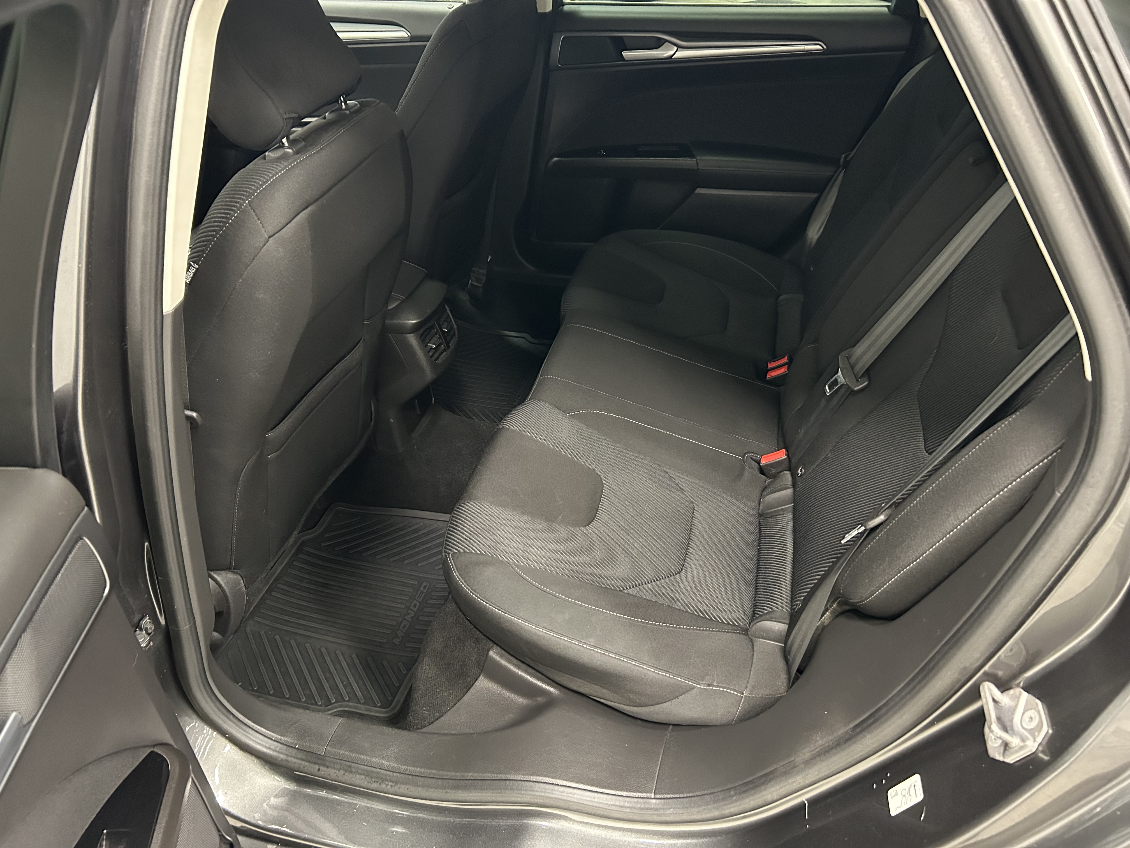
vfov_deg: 53.1
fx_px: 849
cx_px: 565
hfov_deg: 67.3
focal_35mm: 26
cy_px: 424
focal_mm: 5.7
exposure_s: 1/33
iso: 640
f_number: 1.5
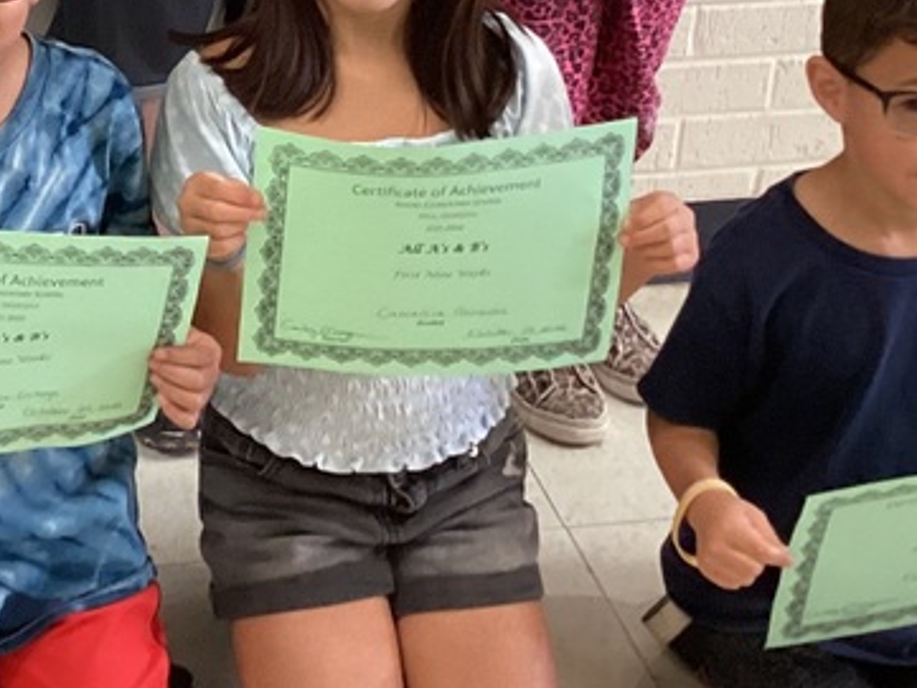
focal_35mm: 88
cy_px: -117
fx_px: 2332
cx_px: 84
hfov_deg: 21.7
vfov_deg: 16.2
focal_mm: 3.3
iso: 320
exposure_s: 1/60
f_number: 2.4
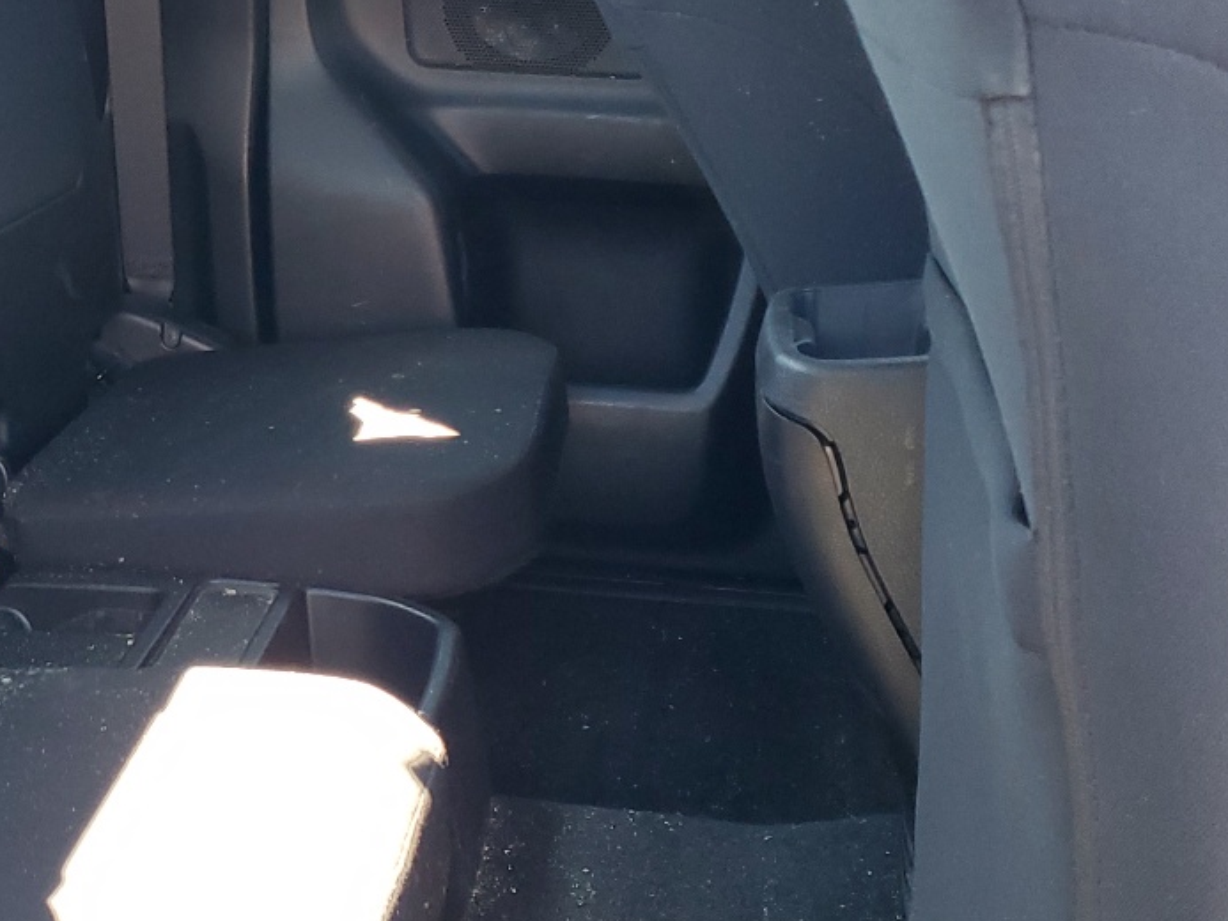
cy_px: 407
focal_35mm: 60
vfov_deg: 24.4
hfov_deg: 30.9
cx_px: 149
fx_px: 2129
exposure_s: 1/120
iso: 74
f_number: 1.5
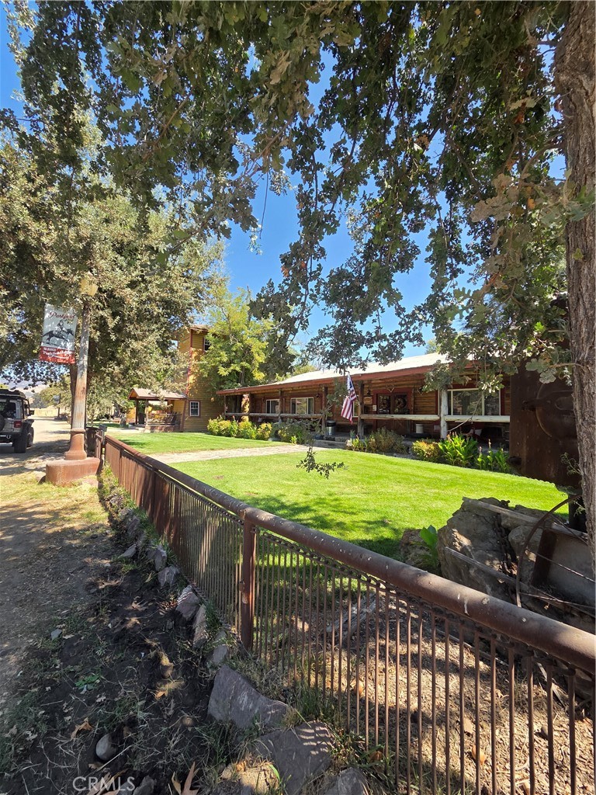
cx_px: 298
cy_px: 398
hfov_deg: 89.9
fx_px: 298
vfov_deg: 106.2
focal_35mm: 13
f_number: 2.2
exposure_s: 1/521
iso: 50
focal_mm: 2.2
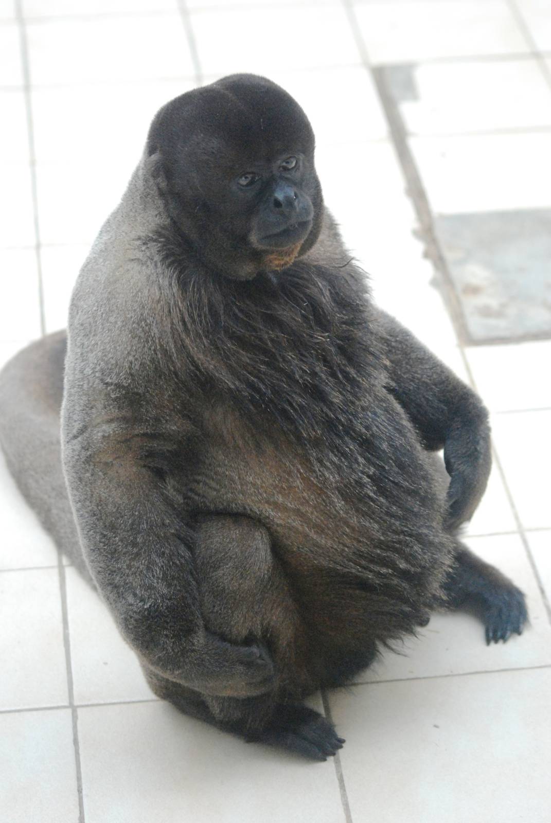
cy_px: 412
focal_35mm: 105
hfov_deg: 13.1
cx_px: 276
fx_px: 2404
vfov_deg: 19.4
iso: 1600
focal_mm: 70
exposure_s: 1/160
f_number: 4
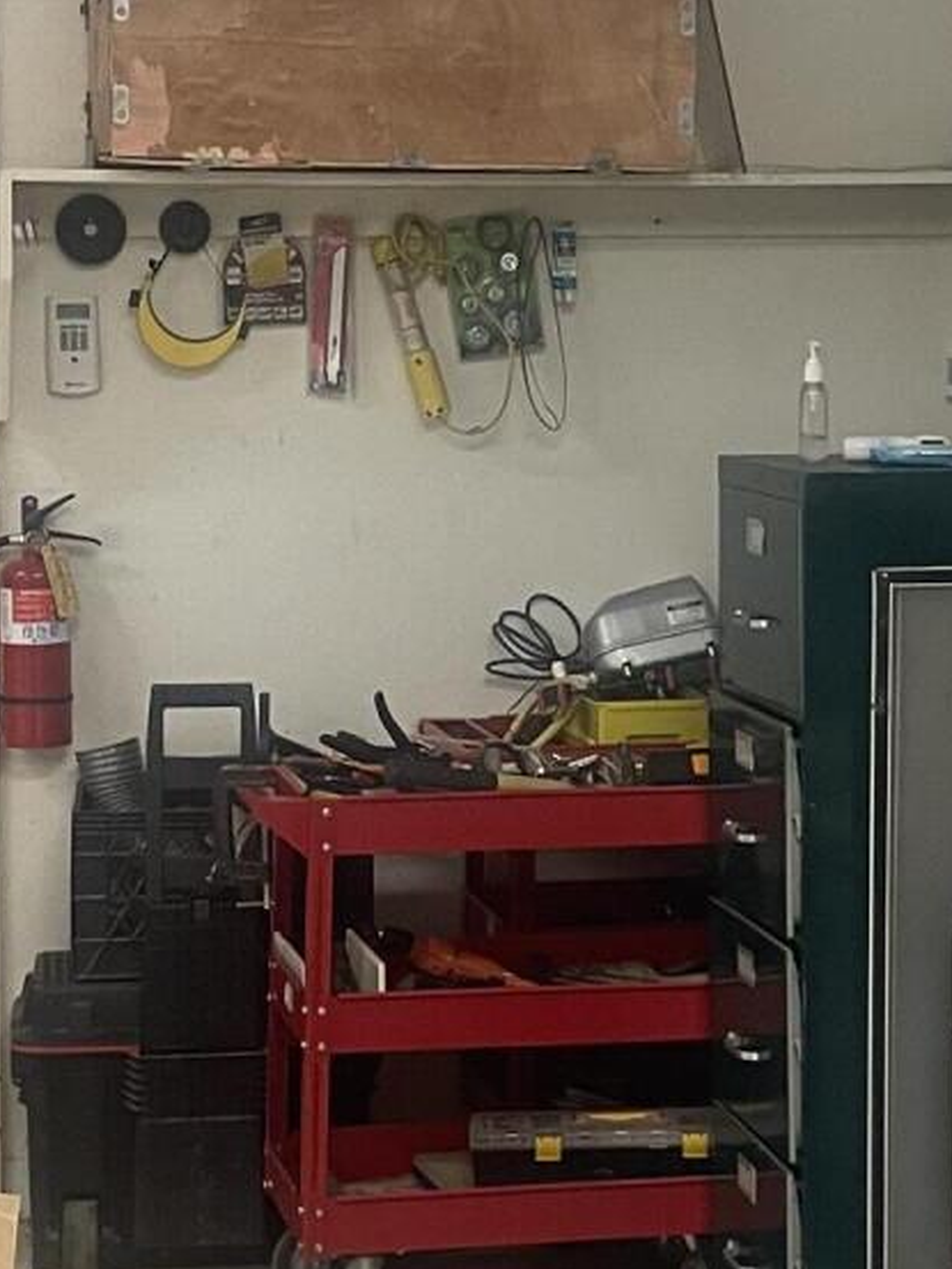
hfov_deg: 15.7
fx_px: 3446
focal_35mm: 94
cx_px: 553
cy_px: 454
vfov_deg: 20.8
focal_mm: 4.2
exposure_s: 1/60
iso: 125
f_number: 1.6
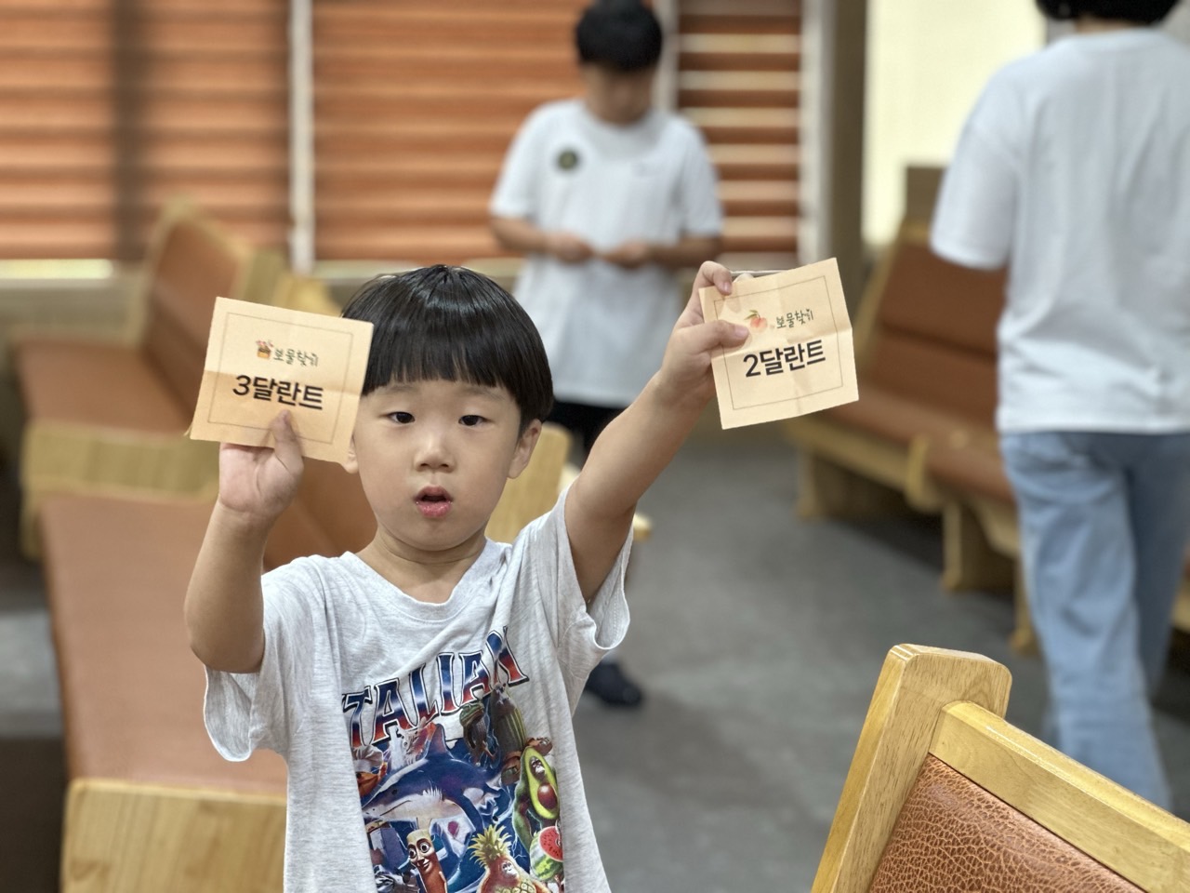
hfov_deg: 25.3
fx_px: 2647
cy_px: 446
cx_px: 595
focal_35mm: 77
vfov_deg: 19.1
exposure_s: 1/40
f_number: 2.8
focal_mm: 9
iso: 250
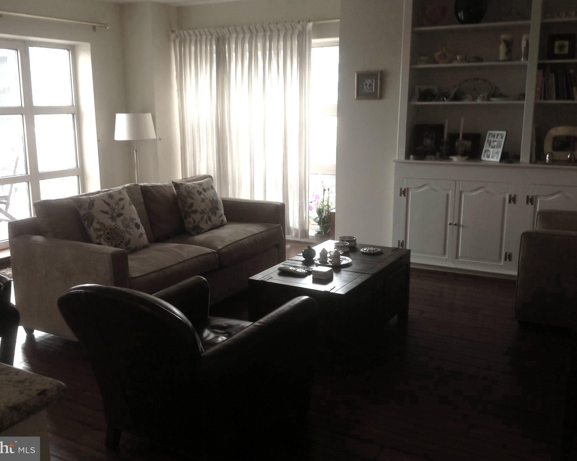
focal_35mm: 37
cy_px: 228
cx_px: 277
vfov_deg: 40.1
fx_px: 632
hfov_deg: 49.1
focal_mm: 4.28
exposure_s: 1/30
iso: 64
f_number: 2.4
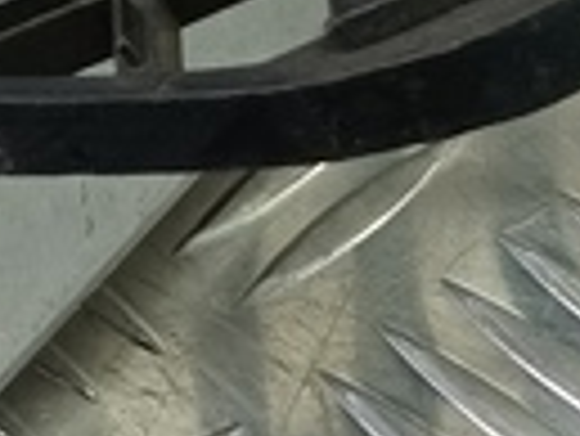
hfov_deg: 10.5
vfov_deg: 7.8
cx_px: -288
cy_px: -423
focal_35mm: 182
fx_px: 3052
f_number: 1.6
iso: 139
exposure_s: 1/50
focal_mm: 4.11
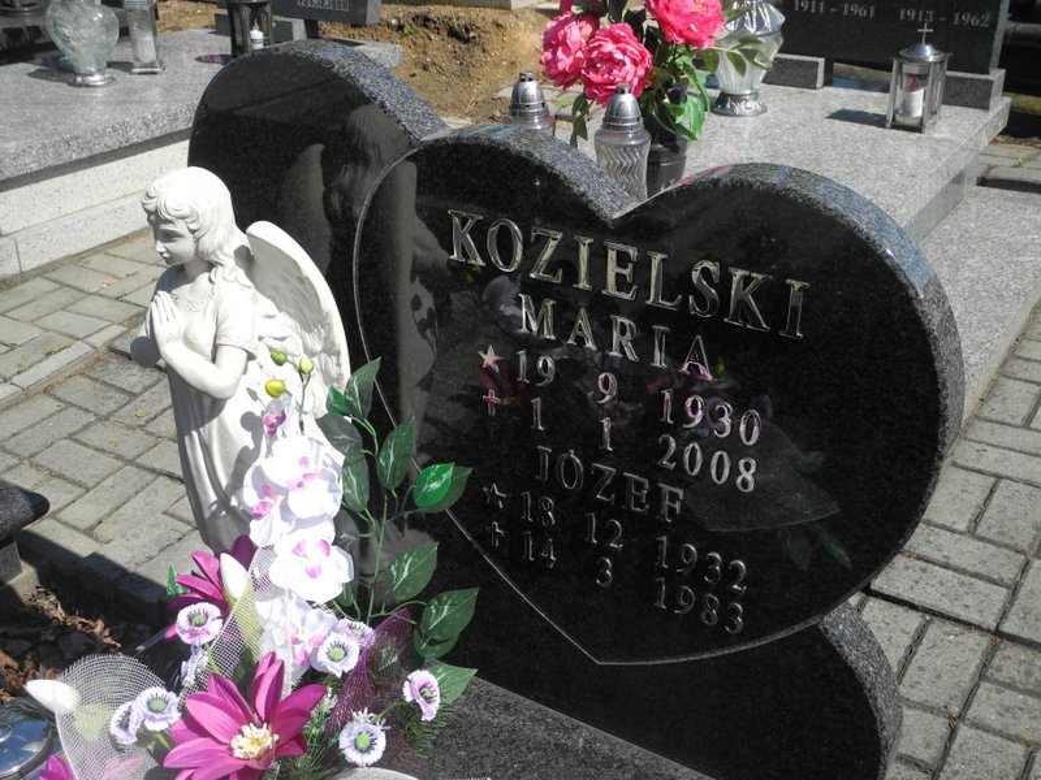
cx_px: 520
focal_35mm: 41
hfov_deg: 45.8
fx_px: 1233
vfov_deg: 35.1
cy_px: 390
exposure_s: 1/1000
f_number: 3.5
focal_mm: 8.8
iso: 100
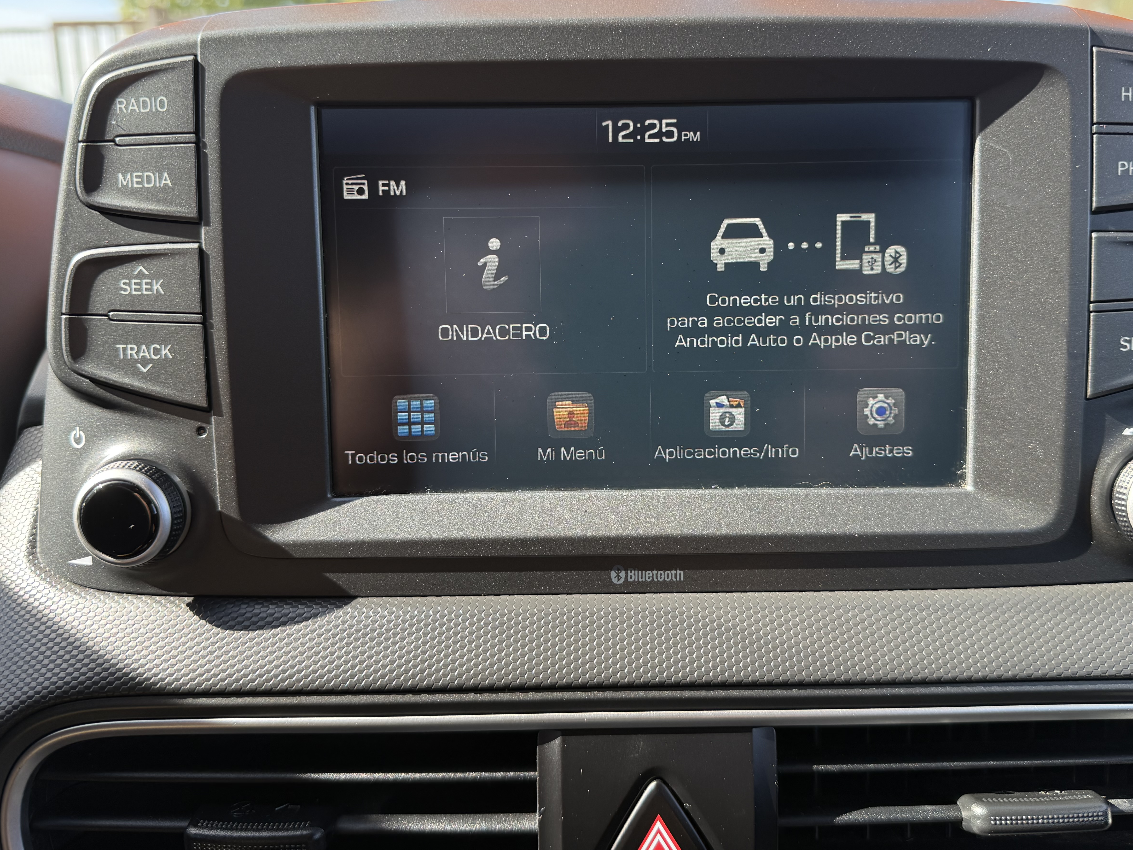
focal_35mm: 29
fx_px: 949
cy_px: 365
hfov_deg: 61.6
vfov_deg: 48.1
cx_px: 610
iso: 100
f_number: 1.78
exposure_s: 1/317
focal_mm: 6.76
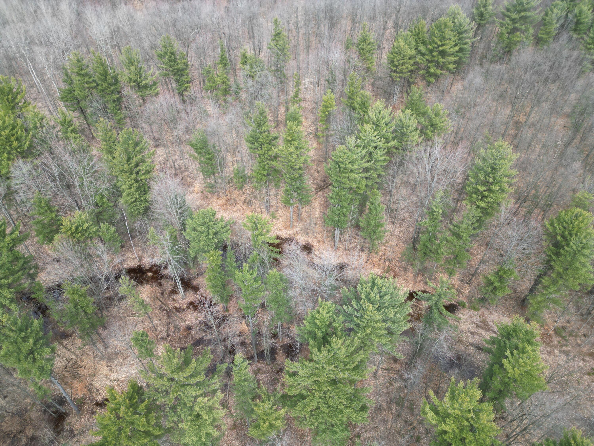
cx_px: 297
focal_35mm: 24
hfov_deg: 71.6
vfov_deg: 56.8
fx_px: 412
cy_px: 223
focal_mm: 6.72
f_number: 1.7
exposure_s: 1/640
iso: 100
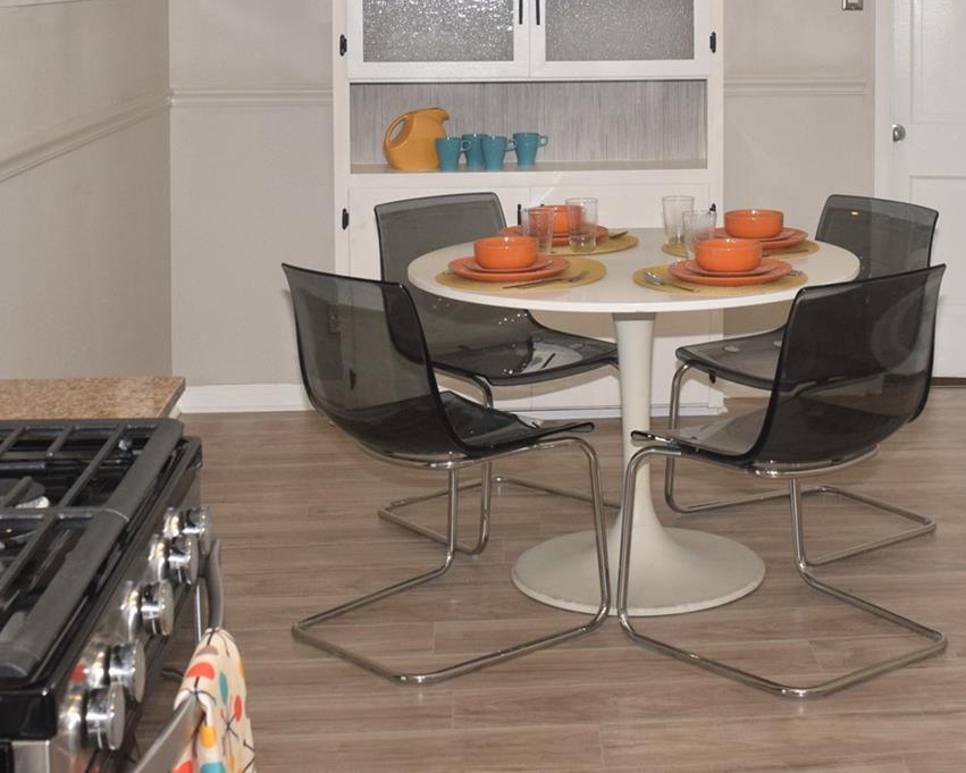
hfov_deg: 30.9
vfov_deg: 24.2
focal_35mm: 61
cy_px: 63
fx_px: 1744
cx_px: 590
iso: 800
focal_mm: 18
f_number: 5
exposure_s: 1/100
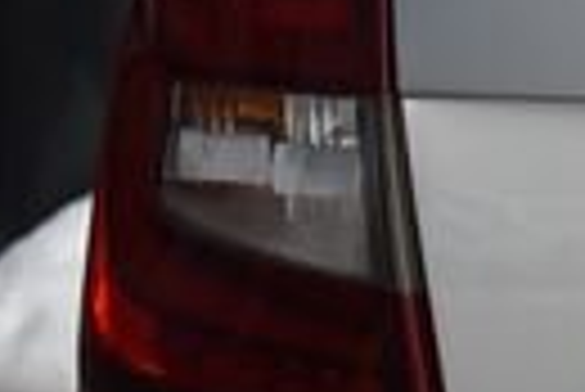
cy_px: 216
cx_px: 1570
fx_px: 6686
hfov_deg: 4.8
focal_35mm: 411
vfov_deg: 3.4
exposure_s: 1/160
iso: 500
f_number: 6.3
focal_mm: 52
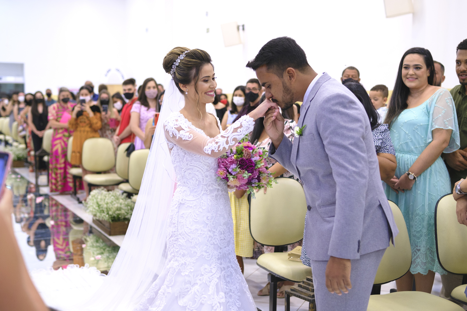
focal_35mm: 50
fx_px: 649
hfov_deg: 39.6
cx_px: 234
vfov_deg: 27.0
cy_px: 156
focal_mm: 33
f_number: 2
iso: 1250
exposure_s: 1/200
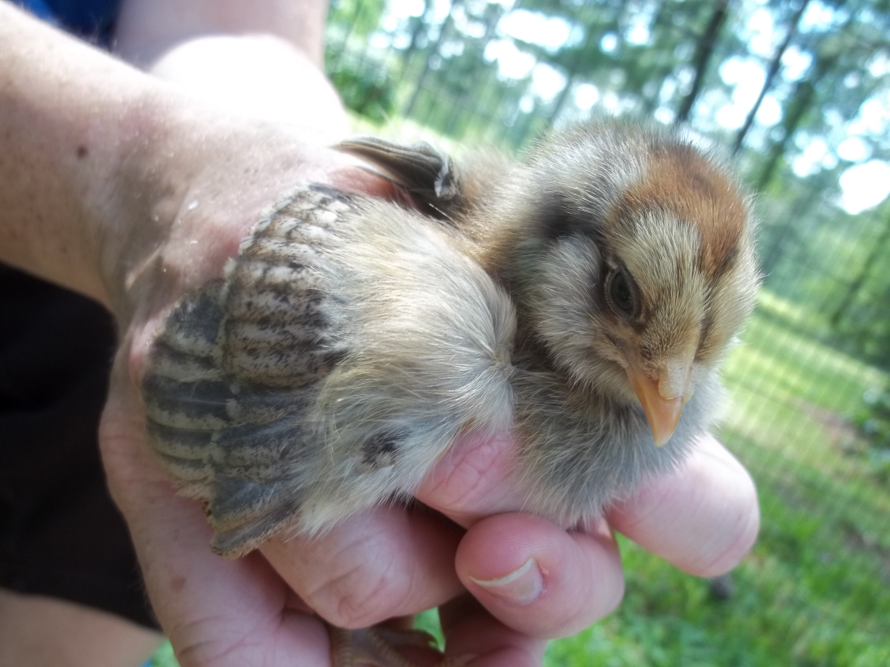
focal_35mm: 33
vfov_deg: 42.9
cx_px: 445
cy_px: 334
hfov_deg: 55.4
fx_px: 848
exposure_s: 1/60
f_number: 3.3
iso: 64
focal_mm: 5.9
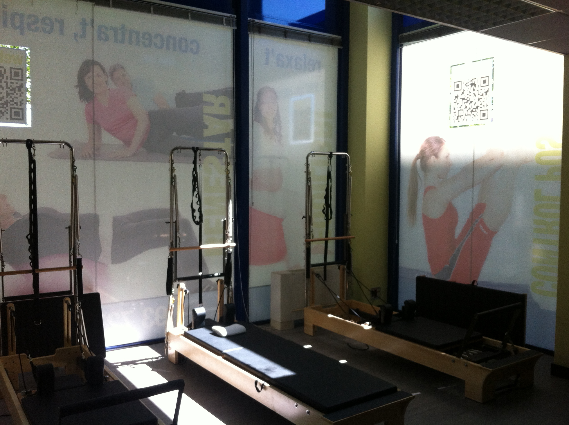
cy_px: 212
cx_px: 284
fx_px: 574
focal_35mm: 35
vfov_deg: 40.6
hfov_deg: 52.7
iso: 100
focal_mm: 3.85
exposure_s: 1/120
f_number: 2.8
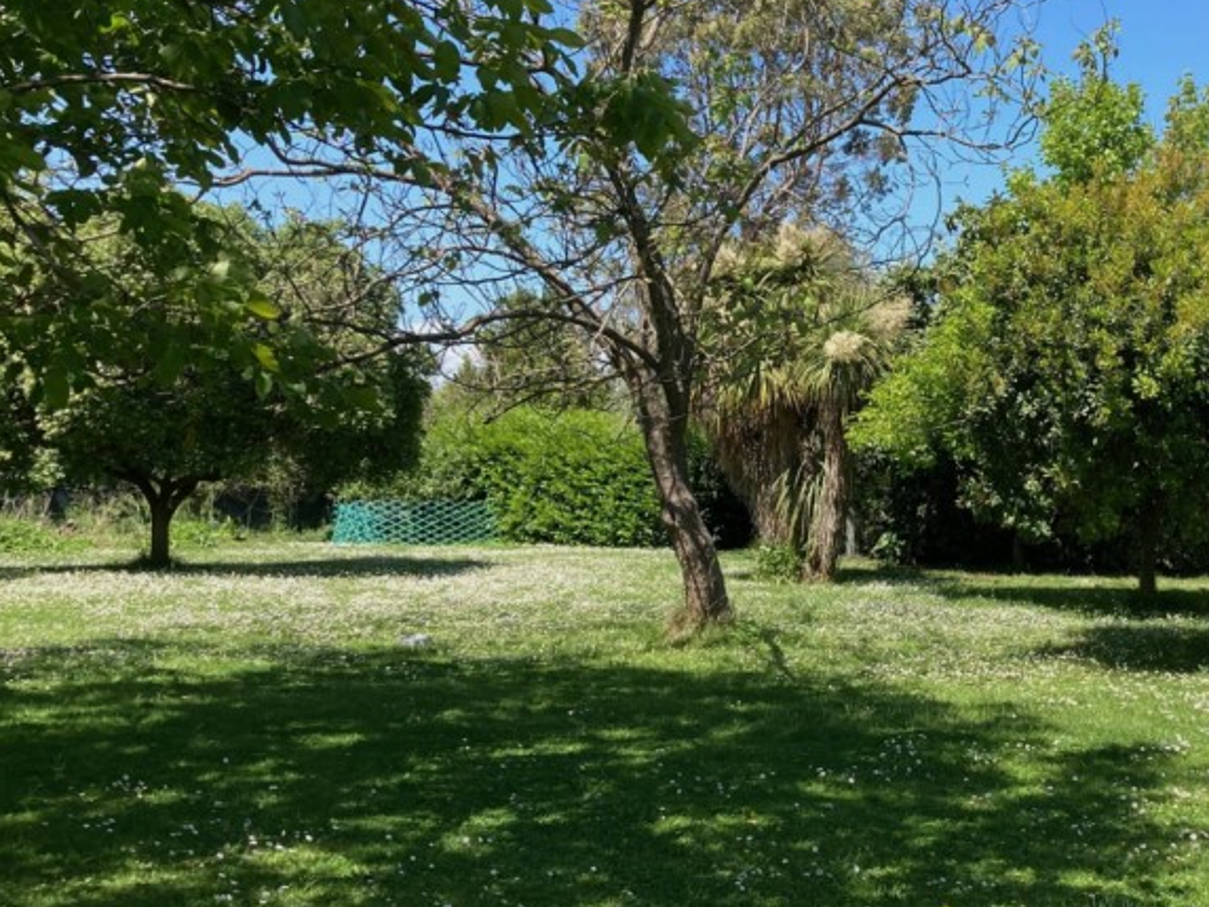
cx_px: 926
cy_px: 445
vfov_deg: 29.1
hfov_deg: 37.1
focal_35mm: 50
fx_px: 1747
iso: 20
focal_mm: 3.99
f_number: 1.8
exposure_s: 1/889
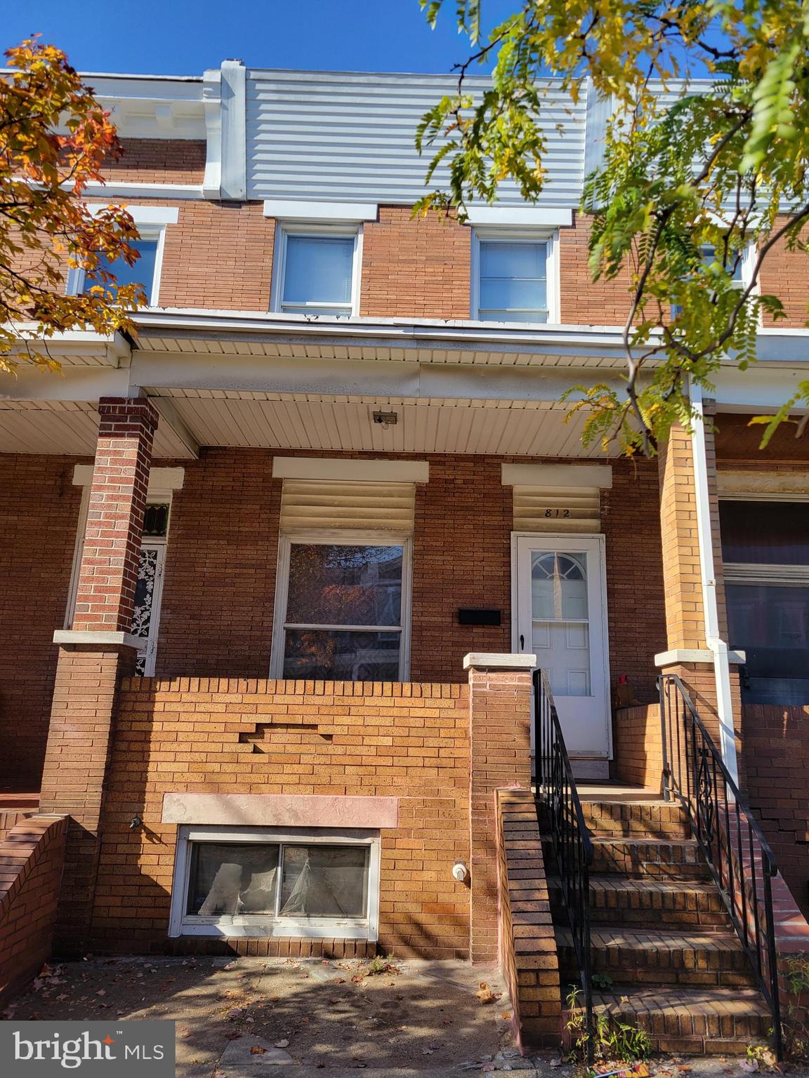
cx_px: 404
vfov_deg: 67.3
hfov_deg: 53.1
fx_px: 810
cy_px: 539
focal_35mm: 26
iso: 40
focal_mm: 5.4
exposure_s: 1/932
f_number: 1.8
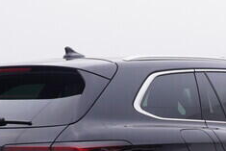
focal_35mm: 98
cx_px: 186
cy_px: 174
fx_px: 617
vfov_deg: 13.6
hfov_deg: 20.5
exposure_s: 1/80
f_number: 5
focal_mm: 15
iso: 200
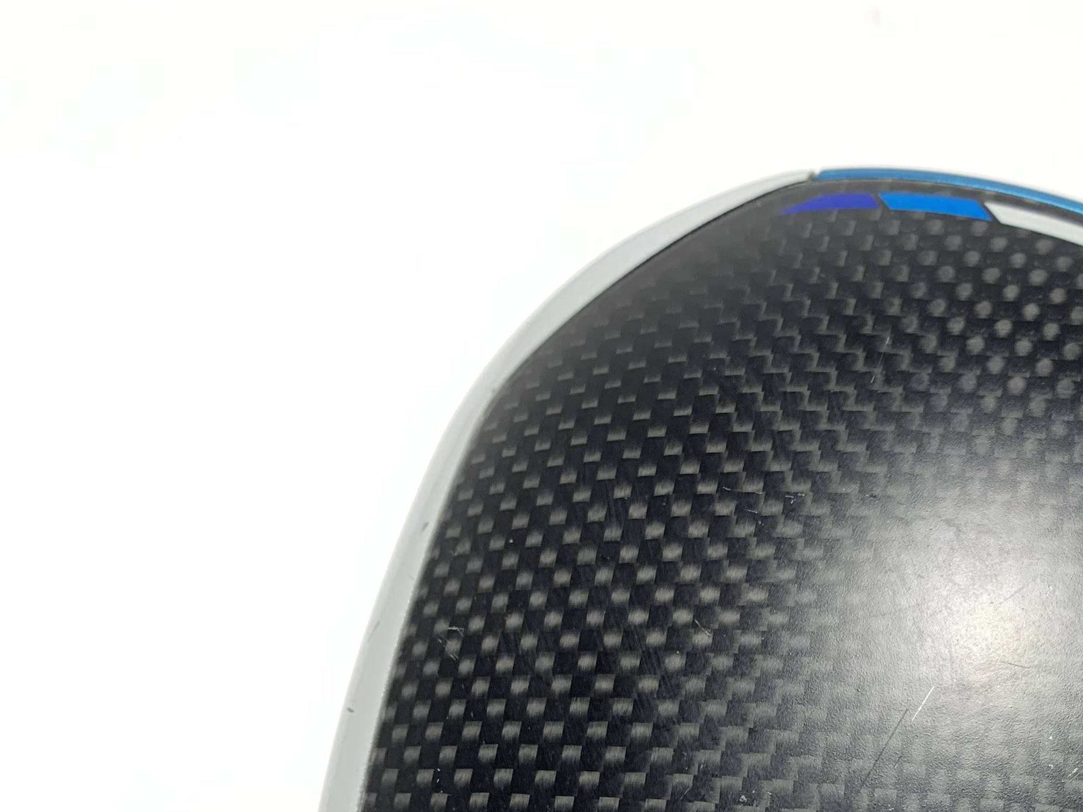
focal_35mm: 52
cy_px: 808
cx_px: 887
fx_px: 1627
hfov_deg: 35.5
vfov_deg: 26.6
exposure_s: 1/120
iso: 25
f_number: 1.8
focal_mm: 4.25
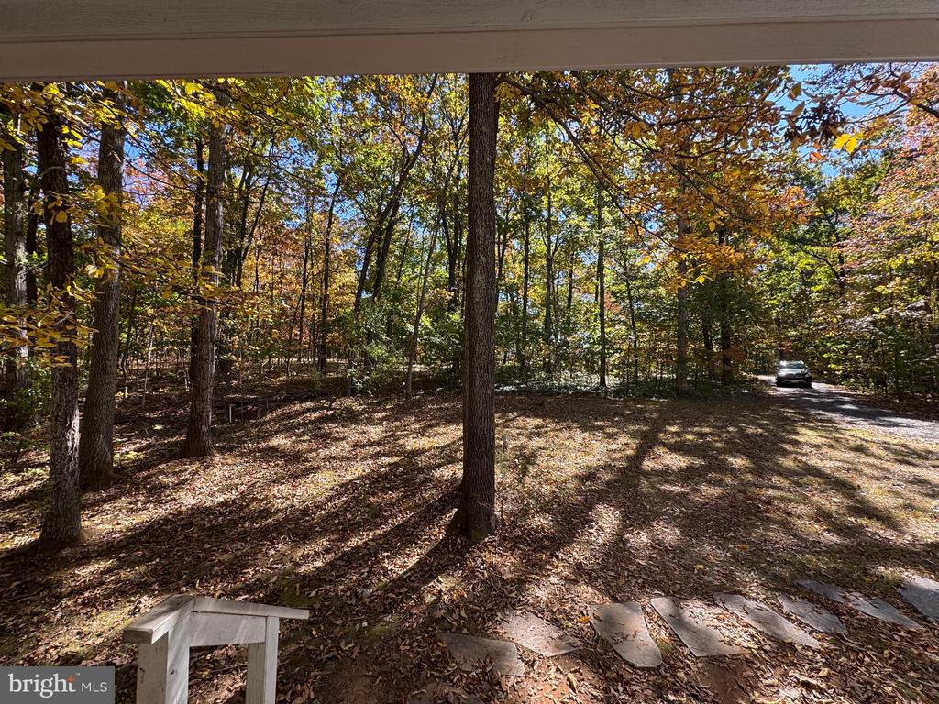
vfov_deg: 85.7
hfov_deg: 102.1
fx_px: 380
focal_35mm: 14
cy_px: 352
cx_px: 470
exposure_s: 1/175
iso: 40
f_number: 2.2
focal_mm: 2.22
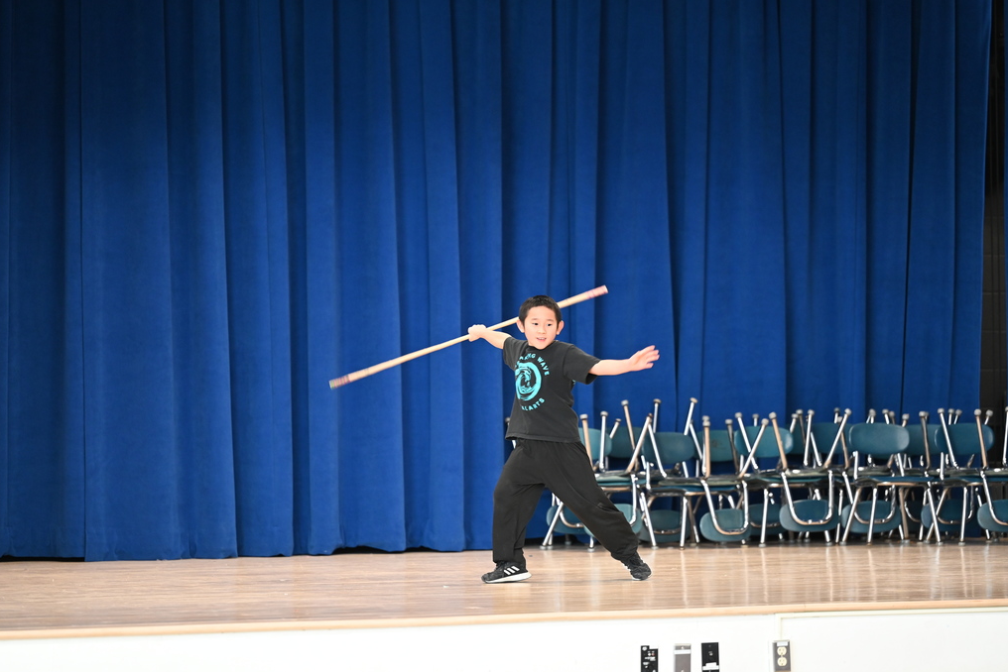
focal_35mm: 151
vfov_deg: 9.1
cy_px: 336
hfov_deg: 13.6
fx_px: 4229
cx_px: 505
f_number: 2.8
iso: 2200
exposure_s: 1/250
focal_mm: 150
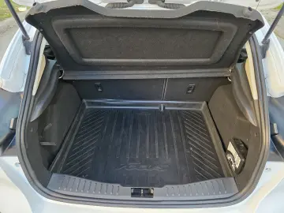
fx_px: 189
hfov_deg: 73.9
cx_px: 142
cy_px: 106
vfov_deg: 58.9
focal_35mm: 23
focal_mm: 6.3
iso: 200
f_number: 1.7
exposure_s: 1/180
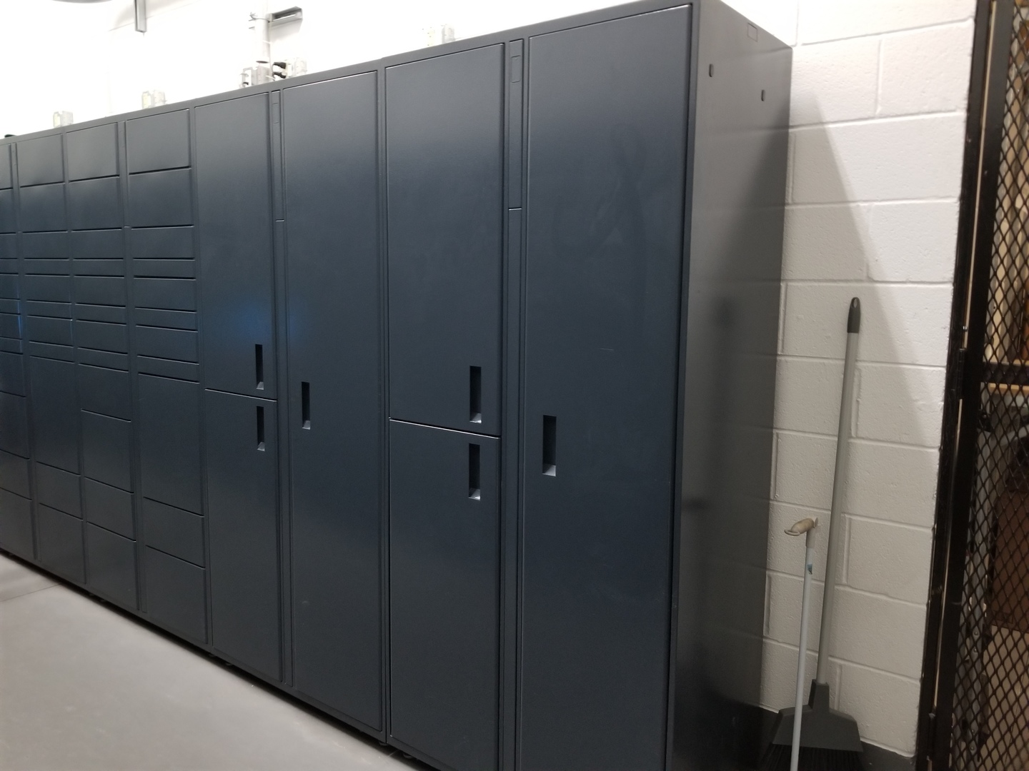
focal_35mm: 26
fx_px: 773
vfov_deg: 53.1
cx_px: 514
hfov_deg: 67.3
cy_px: 386
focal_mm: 4.25
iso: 200
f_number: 1.7
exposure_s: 1/11
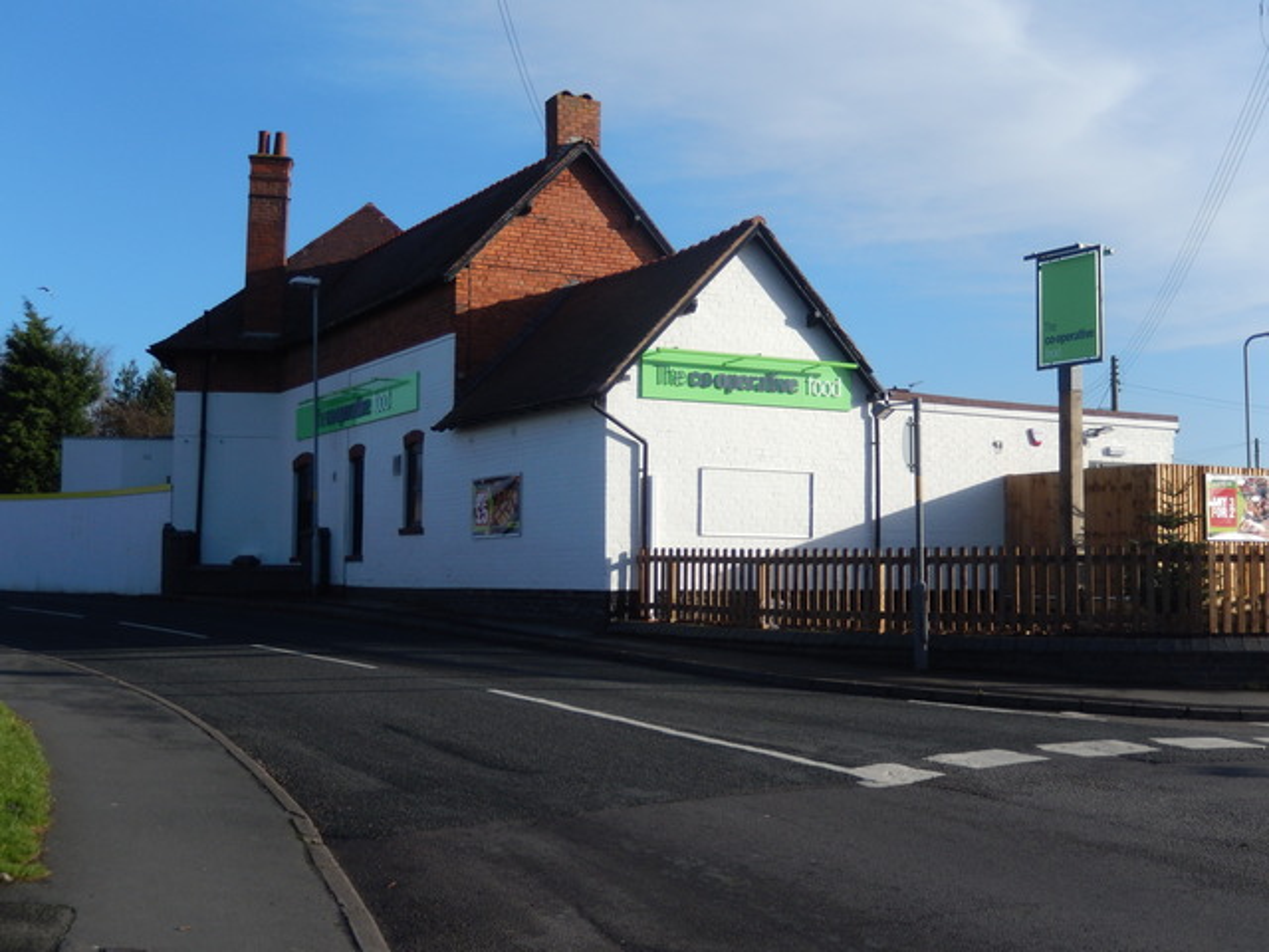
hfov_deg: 42.1
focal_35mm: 45
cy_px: 476
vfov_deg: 32.2
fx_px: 1650
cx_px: 634
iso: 125
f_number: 4.3
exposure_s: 1/800
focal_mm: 8.1
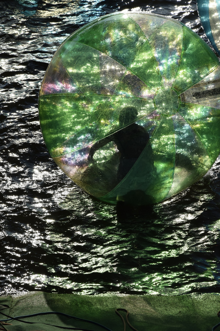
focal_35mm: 158
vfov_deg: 13.0
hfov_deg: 8.7
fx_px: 1444
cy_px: 166
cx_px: 110
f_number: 10
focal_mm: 105
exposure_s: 1/2000
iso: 800
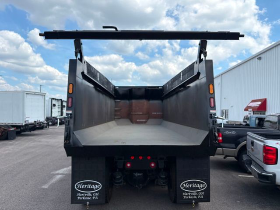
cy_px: 105
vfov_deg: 53.1
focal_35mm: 26
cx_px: 140
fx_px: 210
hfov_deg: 67.3
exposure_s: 1/3279
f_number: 1.6
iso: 50
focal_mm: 5.96
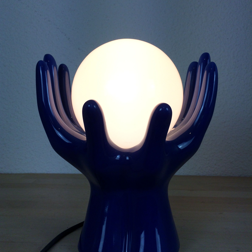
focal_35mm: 35
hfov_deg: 47.2
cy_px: 121
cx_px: 123
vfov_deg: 47.2
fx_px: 288
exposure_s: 1/270
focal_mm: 4.15
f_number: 2.2
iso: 32
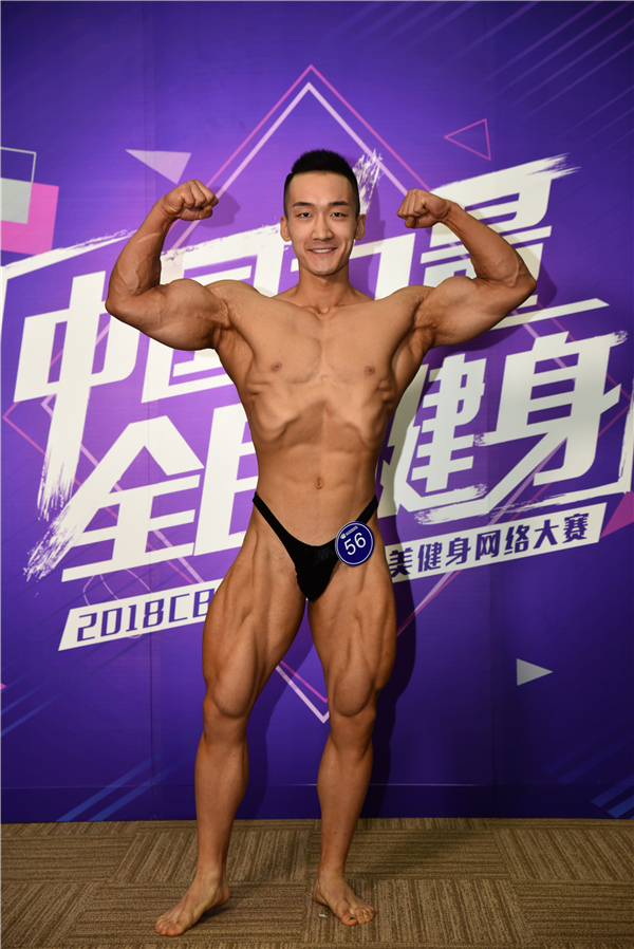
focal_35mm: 56
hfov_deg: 24.2
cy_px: 474
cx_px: 317
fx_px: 1477
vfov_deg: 35.6
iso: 800
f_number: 4
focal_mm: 56
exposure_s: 1/160
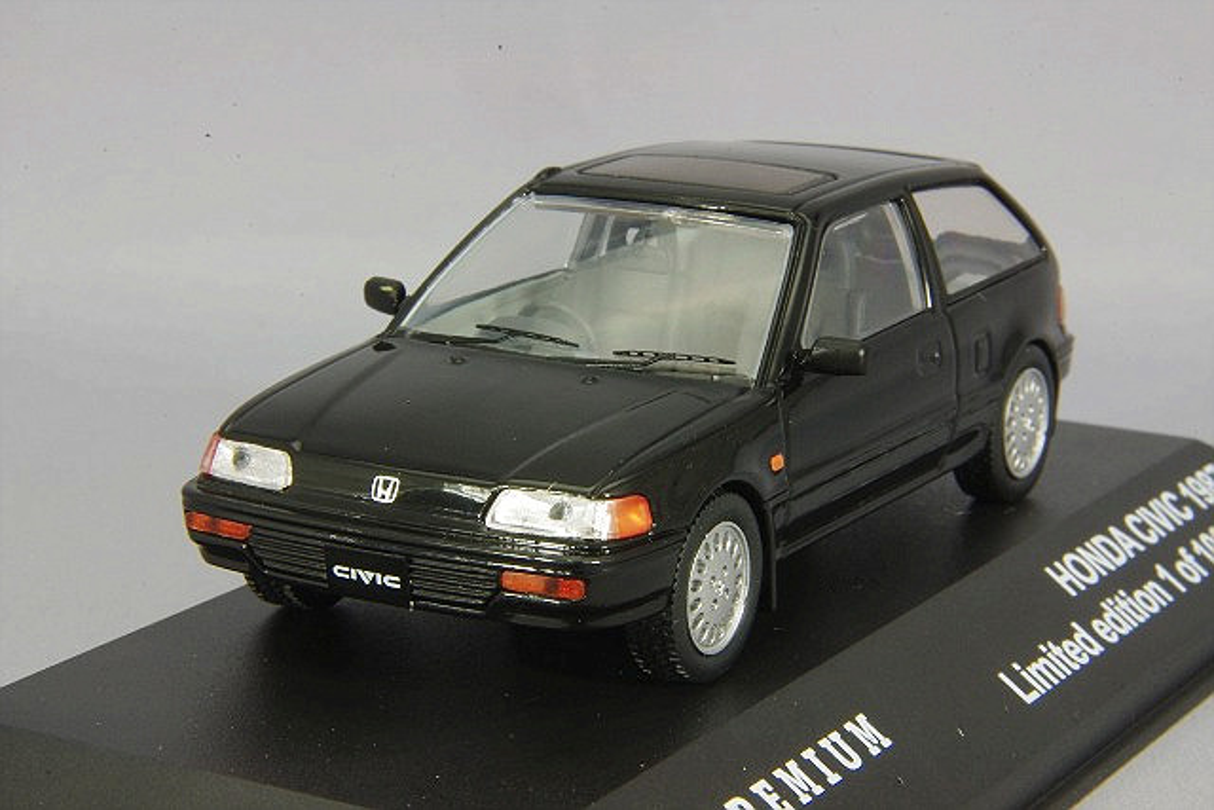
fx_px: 3778
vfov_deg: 12.2
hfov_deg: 18.3
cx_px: 607
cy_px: 405
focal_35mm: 112
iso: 400
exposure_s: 1
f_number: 32
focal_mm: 75
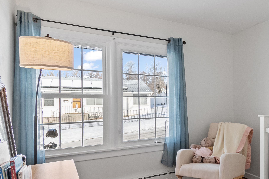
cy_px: 110
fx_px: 202
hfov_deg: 60.5
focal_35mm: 27
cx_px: 225
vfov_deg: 47.6
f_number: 7.1
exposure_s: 1/15
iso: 800
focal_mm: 11
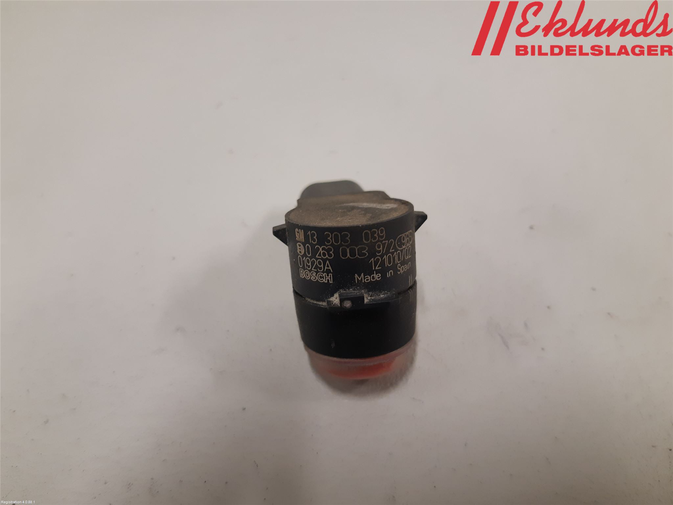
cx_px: 336
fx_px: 505
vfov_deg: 53.1
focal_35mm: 26
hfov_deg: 67.3
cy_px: 252
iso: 160
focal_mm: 3.93
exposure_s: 1/50
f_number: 1.7
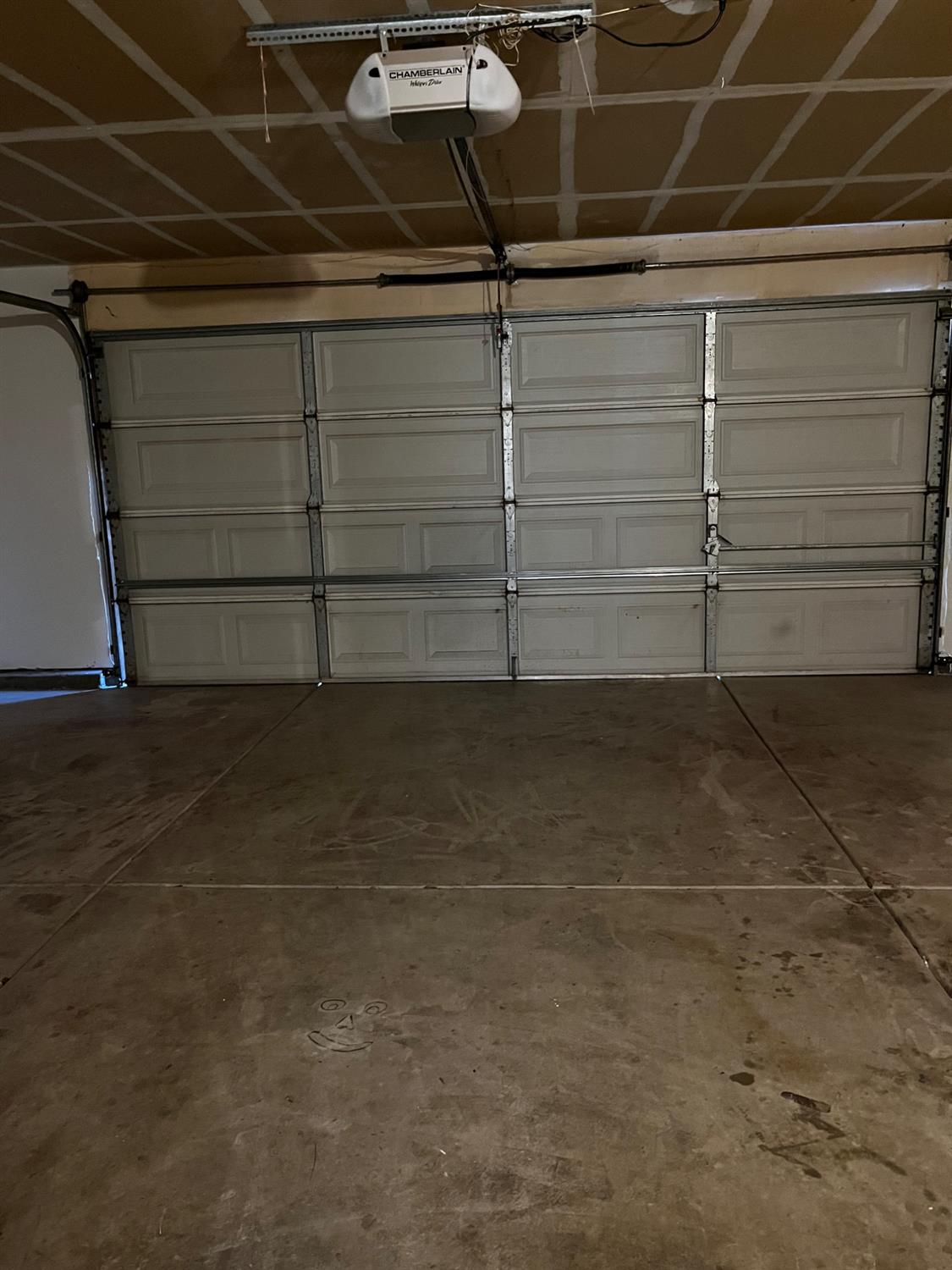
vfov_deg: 67.3
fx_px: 953
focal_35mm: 26
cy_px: 635
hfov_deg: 53.1
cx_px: 476
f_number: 1.6
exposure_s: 1/30
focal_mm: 5.1
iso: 800
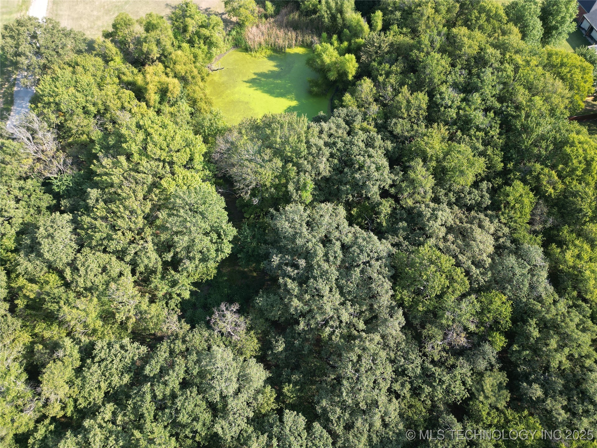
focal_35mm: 24
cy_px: 224
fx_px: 414
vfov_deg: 56.8
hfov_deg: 71.6
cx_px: 298
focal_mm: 6.72
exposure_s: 1/640
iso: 110
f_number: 1.7
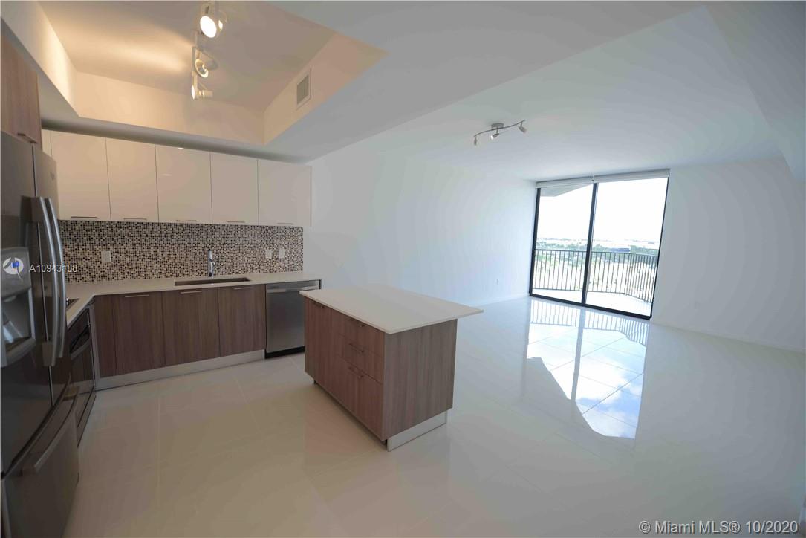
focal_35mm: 14
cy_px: 269
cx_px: 403
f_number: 2.8
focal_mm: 14
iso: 79
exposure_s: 1/60
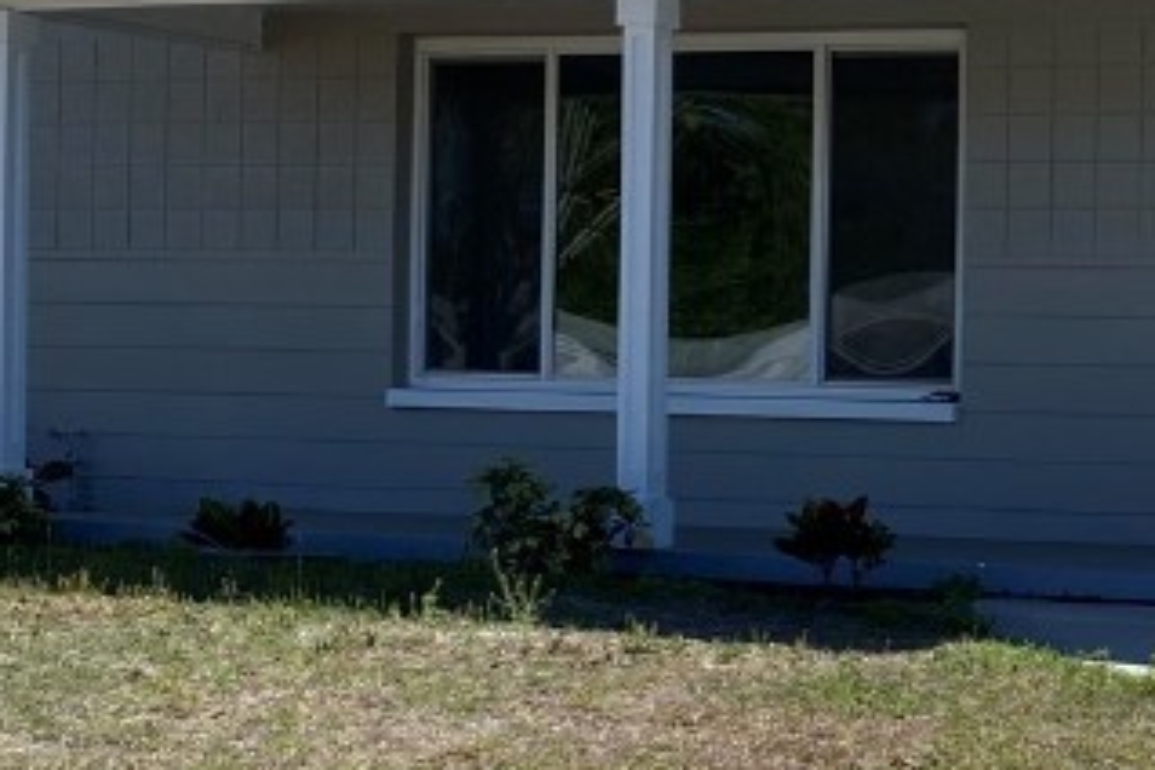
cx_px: 1362
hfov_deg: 21.8
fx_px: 2791
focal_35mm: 87
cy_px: 530
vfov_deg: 15.7
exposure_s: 1/3984
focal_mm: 4.25
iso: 32
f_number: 1.8
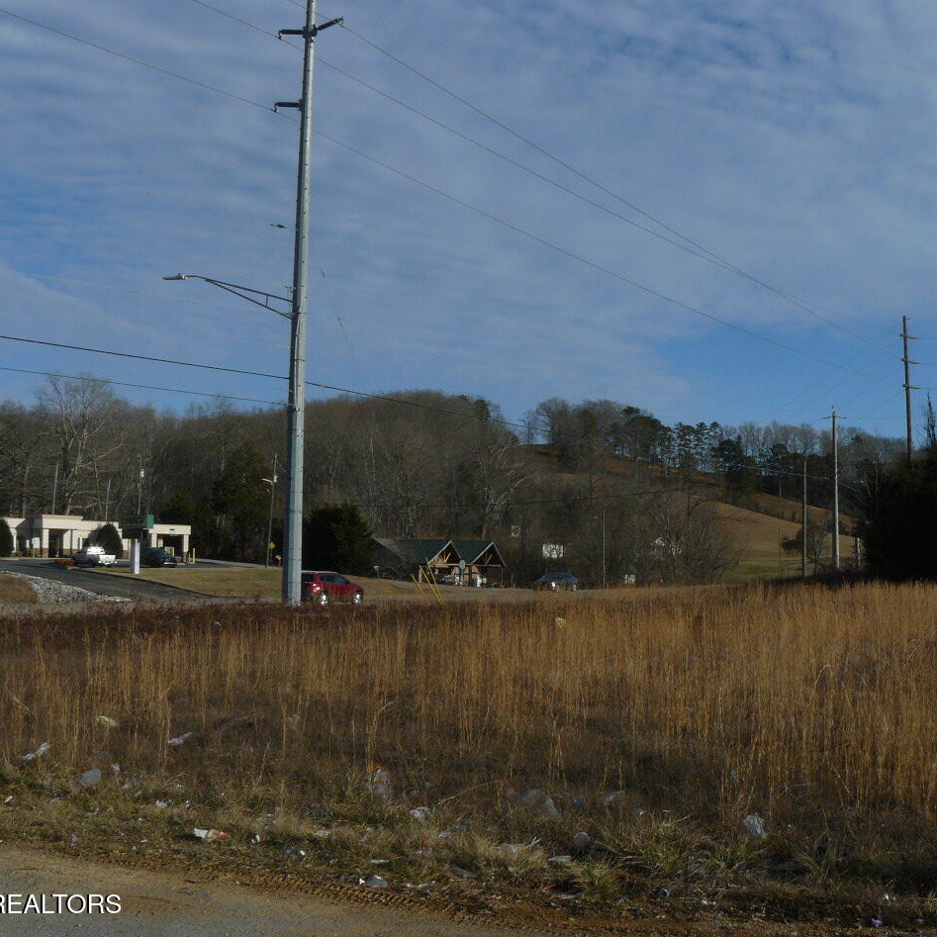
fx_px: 1317
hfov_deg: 39.0
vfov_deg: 39.2
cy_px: 471
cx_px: 557
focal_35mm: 43
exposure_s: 1/400
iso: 100
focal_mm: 6
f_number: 8
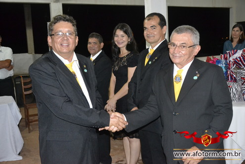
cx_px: 122
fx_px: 265
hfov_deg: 49.6
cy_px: 82
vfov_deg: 34.2
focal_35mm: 39
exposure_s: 1/60
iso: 3200
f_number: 3.8
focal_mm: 26
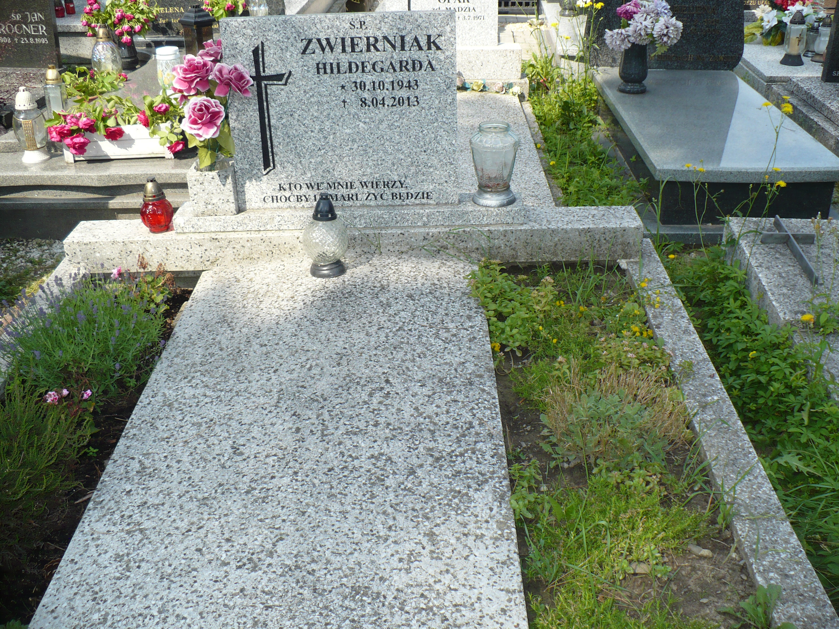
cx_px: 420
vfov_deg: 38.7
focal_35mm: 37
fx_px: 897
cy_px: 314
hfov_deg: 50.1
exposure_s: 1/640
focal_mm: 6.1
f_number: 2.8
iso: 100
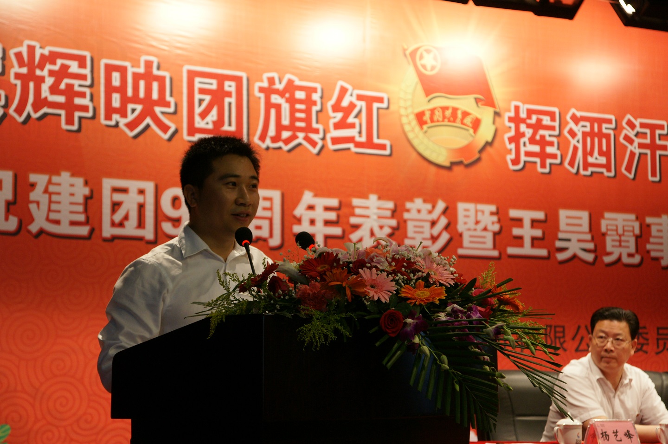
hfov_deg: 24.6
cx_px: 334
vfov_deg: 16.5
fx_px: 1529
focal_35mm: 82
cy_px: 222
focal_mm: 55
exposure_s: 1/60
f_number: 5.6
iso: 800
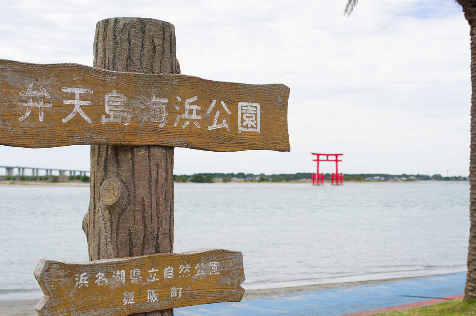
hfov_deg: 37.9
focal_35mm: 52
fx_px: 694
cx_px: 238
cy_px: 158
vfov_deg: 25.7
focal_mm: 35
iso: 100
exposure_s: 1/500
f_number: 5.6
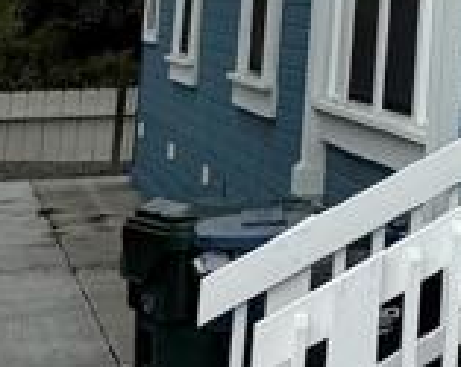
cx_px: 1204
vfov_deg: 9.2
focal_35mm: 153
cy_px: -461
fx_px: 2084
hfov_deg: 10.4
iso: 80
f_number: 1.78
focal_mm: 6.76
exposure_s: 1/5714
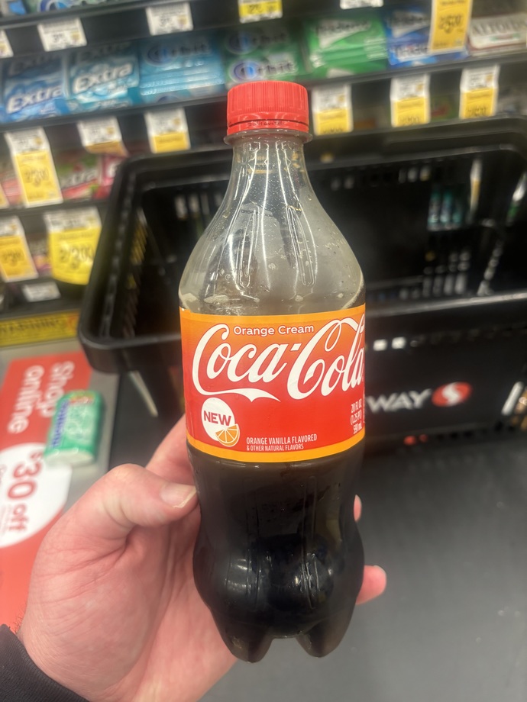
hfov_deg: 53.1
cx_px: 264
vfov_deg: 67.3
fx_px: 528
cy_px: 351
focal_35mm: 26
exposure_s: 1/91
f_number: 1.6
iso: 125
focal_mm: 5.96
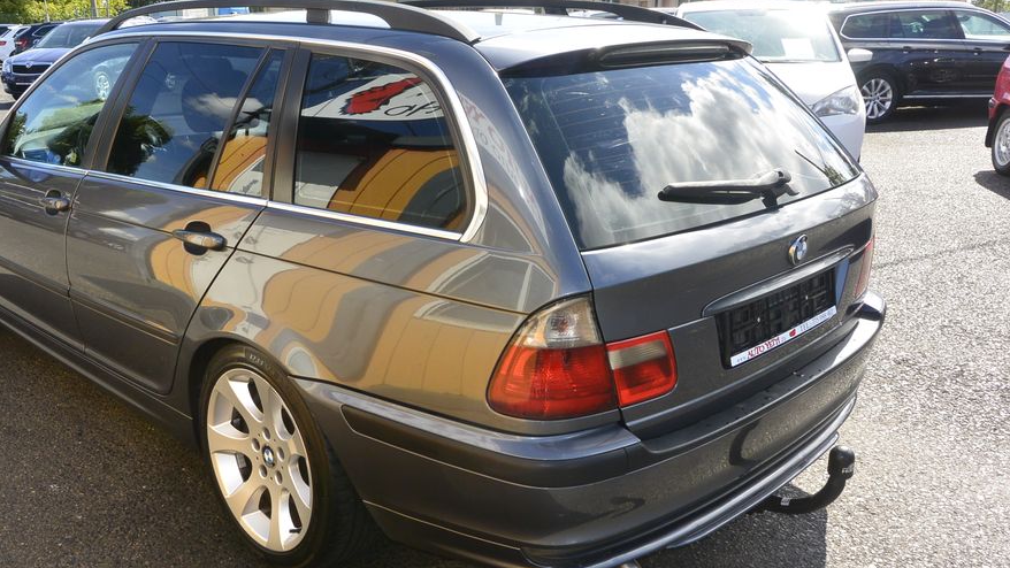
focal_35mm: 33
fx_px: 884
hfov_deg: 59.3
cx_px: 439
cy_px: 317
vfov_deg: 35.6
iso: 160
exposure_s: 1/250
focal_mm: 10
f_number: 6.3
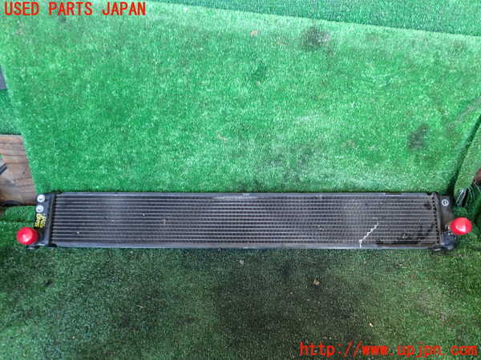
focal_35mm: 30
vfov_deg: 46.8
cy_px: 180
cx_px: 240
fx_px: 417
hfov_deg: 60.0
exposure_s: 1/30
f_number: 2.3
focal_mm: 5.4
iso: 200
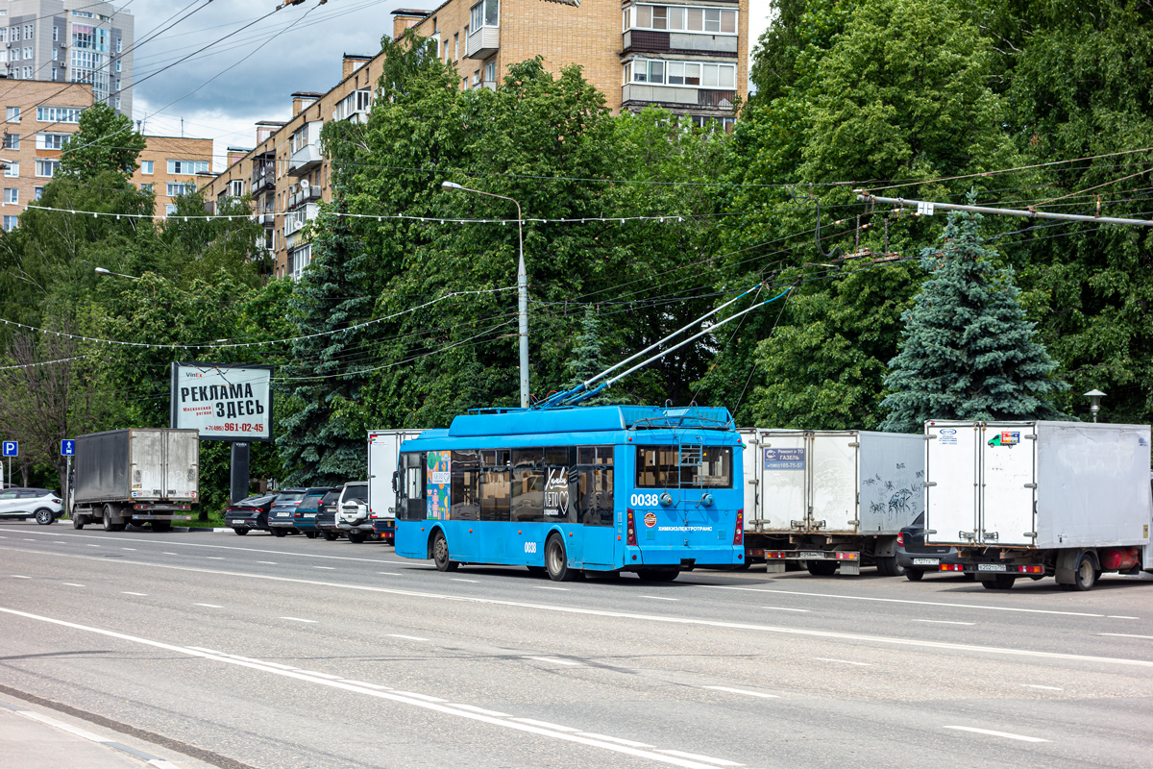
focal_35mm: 84
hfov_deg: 24.2
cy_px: 384
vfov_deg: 16.3
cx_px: 576
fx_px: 2690
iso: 125
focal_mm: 31.15
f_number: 5.6
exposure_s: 1/250
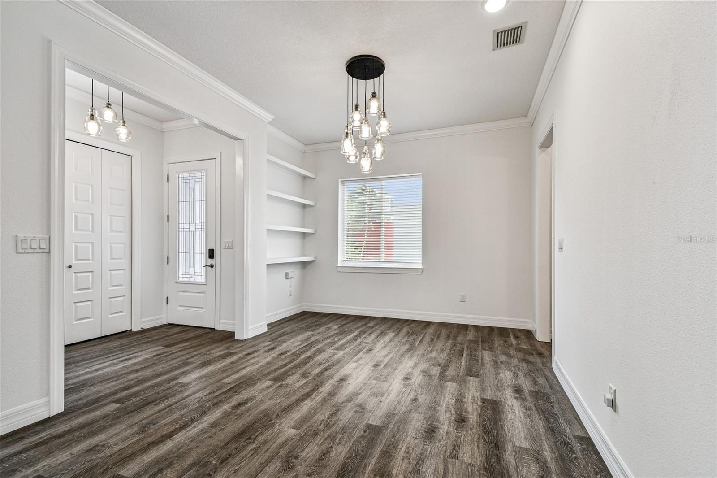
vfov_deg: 77.3
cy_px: 239
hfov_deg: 100.4
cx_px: 358
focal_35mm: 15
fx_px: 299
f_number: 7.1
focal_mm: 10
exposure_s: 1/10
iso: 100
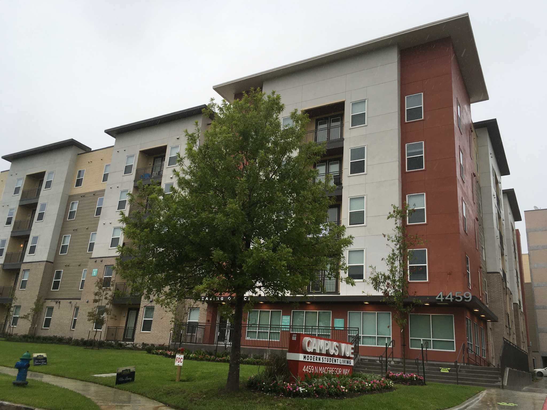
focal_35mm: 29
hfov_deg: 61.7
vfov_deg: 48.2
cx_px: 274
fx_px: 458
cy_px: 205
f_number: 2.2
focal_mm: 4.15
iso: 25
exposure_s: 1/388
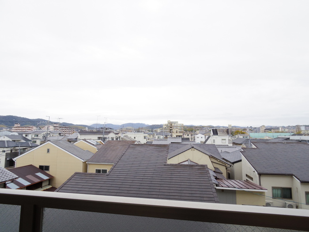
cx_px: 154
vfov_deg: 74.7
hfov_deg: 91.0
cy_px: 116
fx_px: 152
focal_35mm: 17
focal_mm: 3.8
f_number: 4.5
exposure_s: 1/100
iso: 200
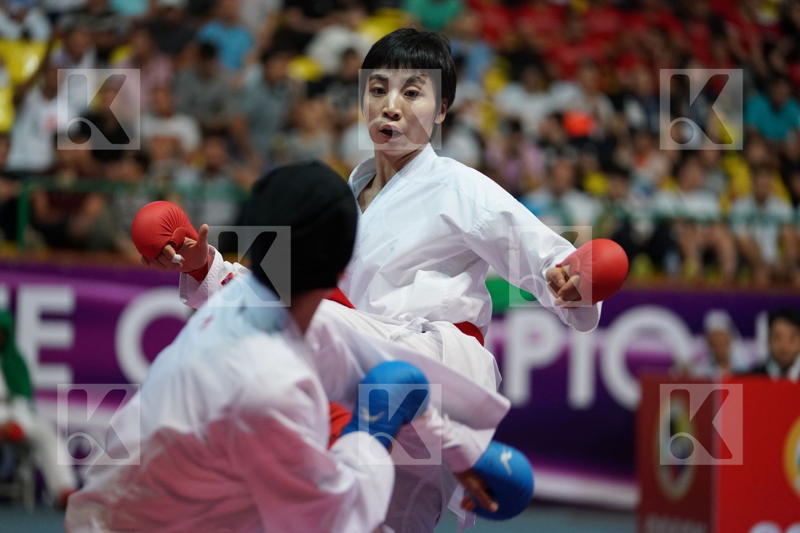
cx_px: 400
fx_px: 3289
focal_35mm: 148
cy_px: 266
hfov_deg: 13.9
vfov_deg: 9.3
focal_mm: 148
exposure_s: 1/1000
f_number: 2.8
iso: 4000
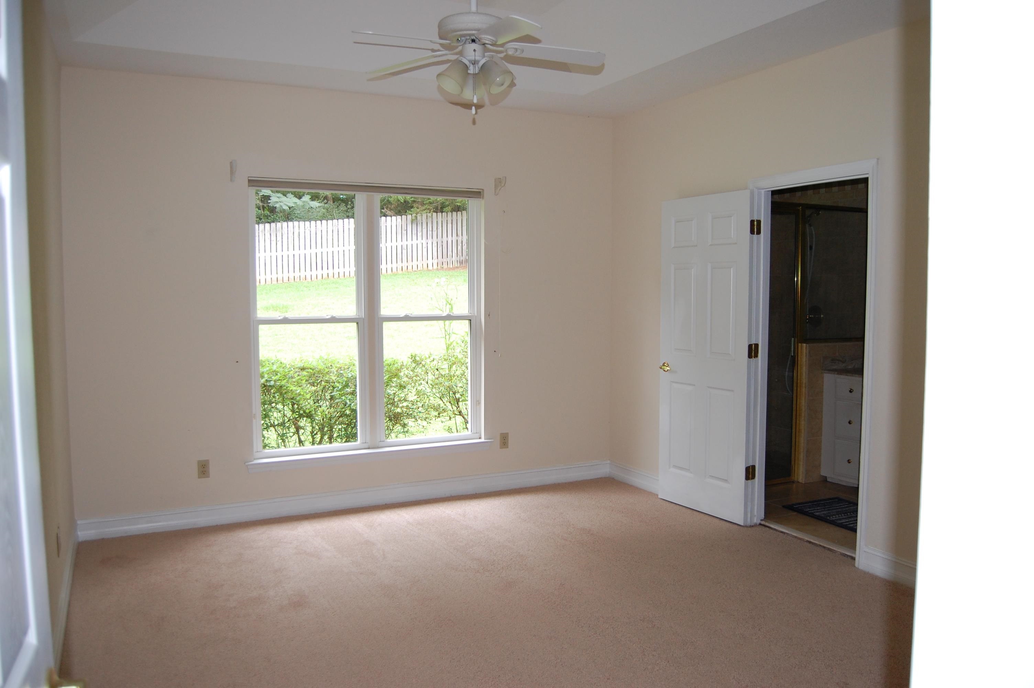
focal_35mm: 27
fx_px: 775
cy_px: 344
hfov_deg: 67.4
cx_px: 517
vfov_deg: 47.8
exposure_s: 1/160
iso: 400
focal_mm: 18
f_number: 3.5
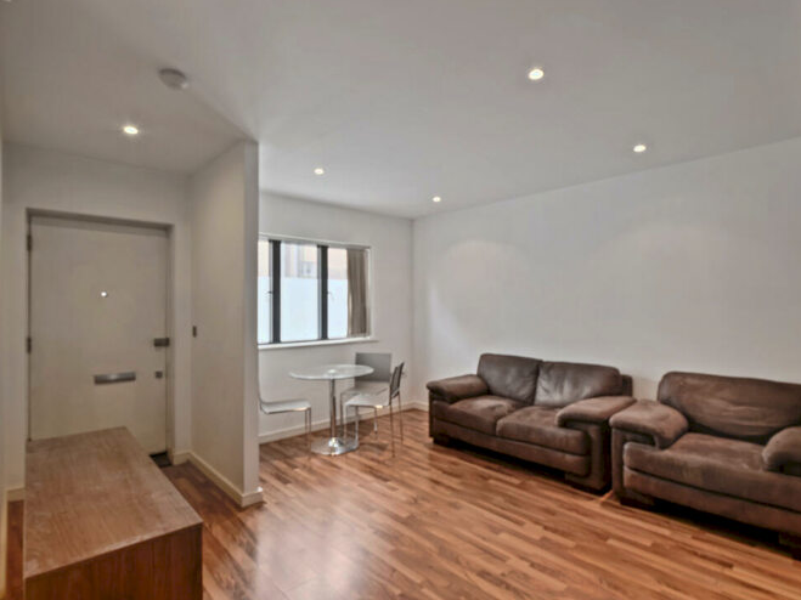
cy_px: 307
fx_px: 393
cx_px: 416
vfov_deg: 74.7
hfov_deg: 91.0
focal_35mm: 17
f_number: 8
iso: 100
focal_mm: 8
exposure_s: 1
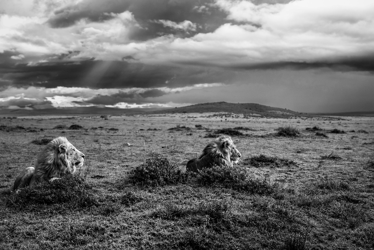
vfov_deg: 26.2
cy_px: 125
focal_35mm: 52
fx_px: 535
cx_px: 187
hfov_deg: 38.5
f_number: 4
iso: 1000
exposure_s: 1/2000
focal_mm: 51.5
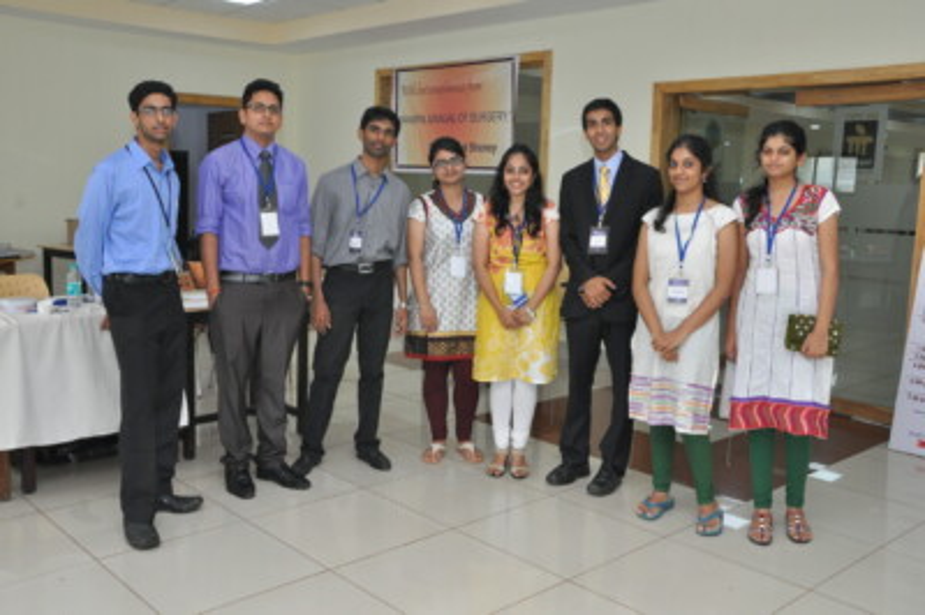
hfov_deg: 53.2
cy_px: 308
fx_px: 924
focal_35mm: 36
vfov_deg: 36.8
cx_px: 462
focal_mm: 24
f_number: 6.3
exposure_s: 1/125
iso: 800
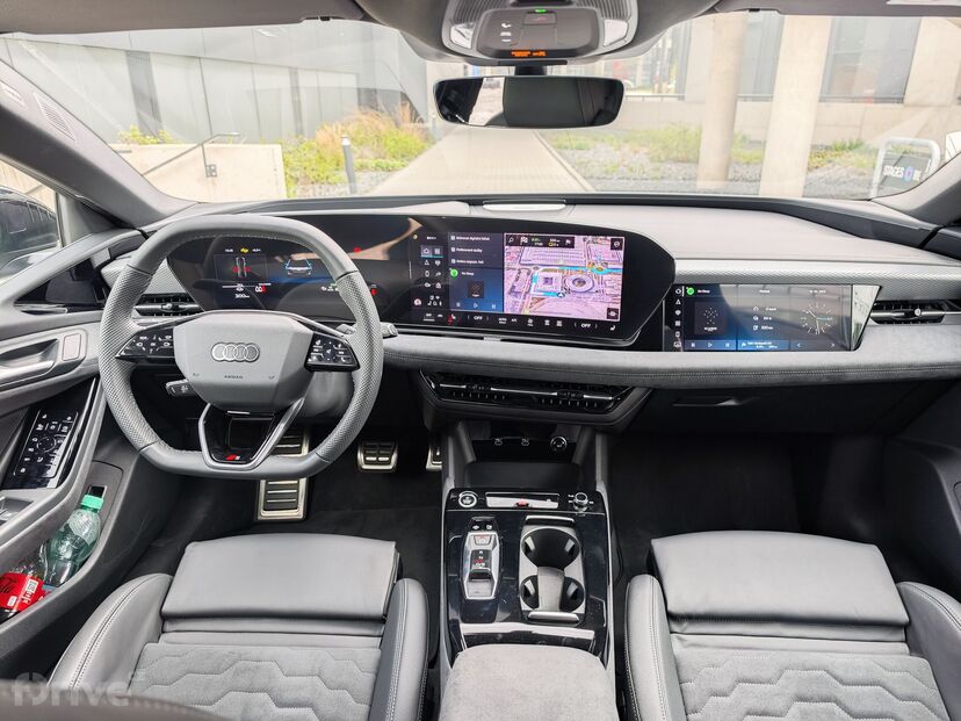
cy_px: 360
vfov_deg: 58.9
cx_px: 480
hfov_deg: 73.9
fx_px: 639
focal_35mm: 23
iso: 400
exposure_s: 1/72.2
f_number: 2
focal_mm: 8.72
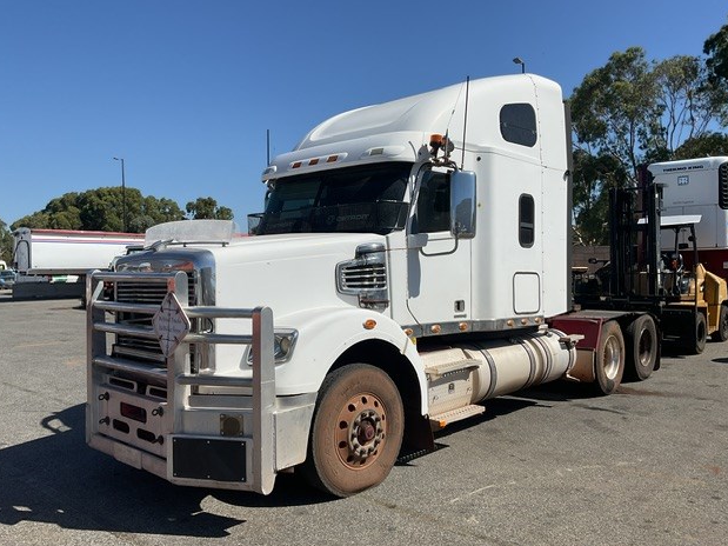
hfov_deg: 60.0
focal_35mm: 30
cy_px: 280
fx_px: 631
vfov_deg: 46.8
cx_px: 362
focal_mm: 3
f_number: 1.8
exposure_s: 1/4065
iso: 16
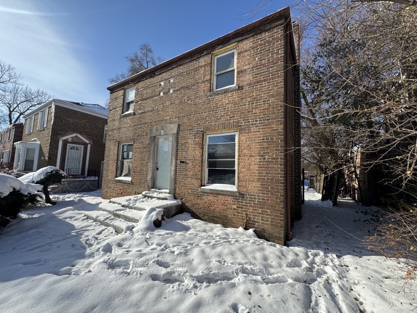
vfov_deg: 85.7
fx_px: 169
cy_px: 156
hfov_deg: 102.1
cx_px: 208
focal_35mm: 14
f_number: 2.2
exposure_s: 1/1567
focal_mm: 2.22
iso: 50
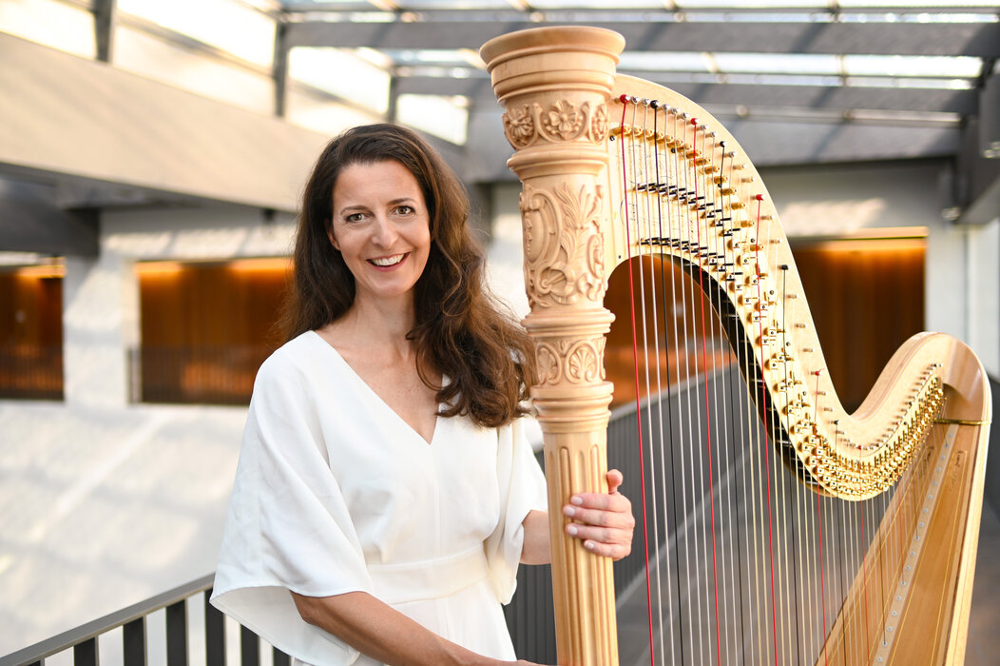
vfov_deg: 37.8
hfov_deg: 54.5
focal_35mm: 35
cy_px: 333
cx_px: 500
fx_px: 972
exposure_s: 1/160
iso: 100
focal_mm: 35
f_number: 1.8
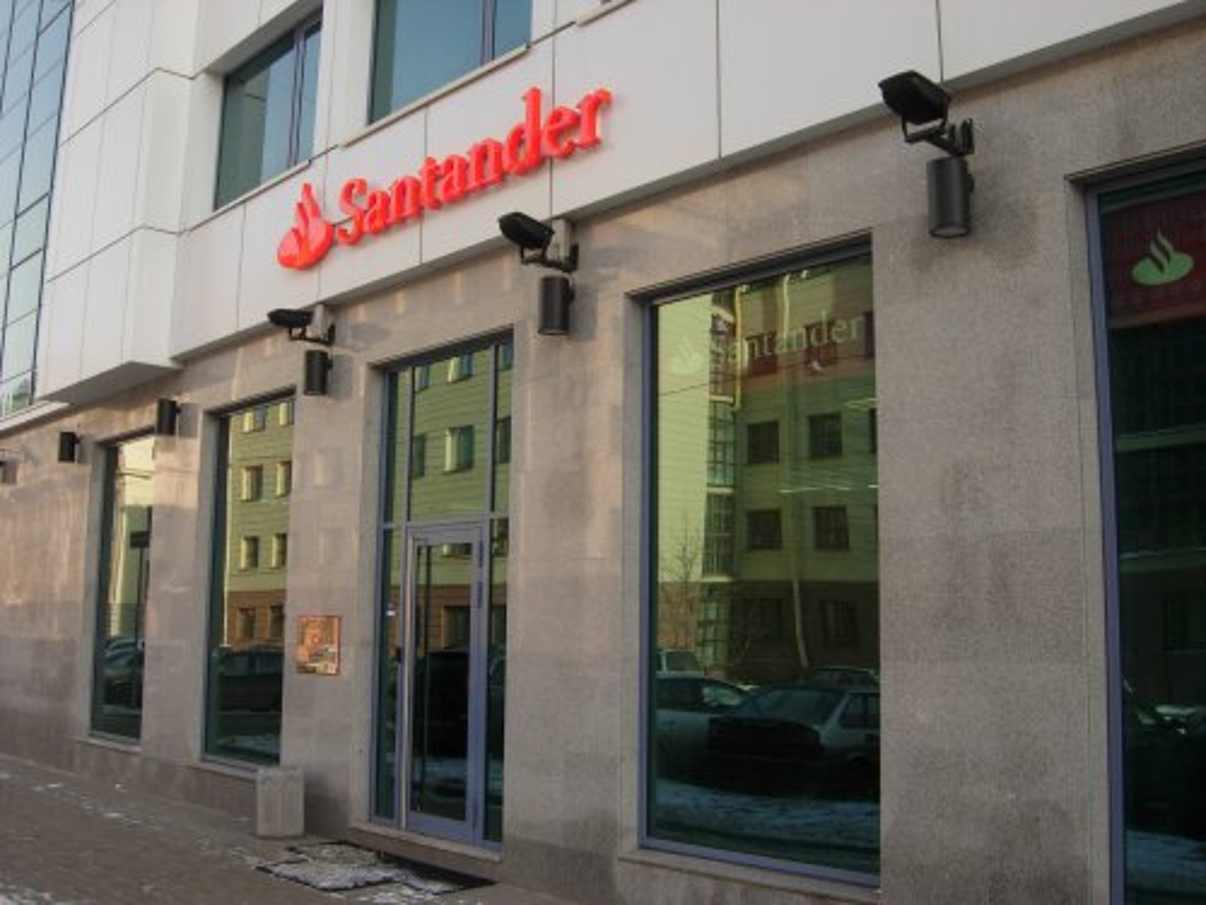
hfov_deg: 51.4
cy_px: 452
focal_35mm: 36
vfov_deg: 39.7
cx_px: 603
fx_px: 1254
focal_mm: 7.5
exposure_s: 1/186
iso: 50
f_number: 4.3
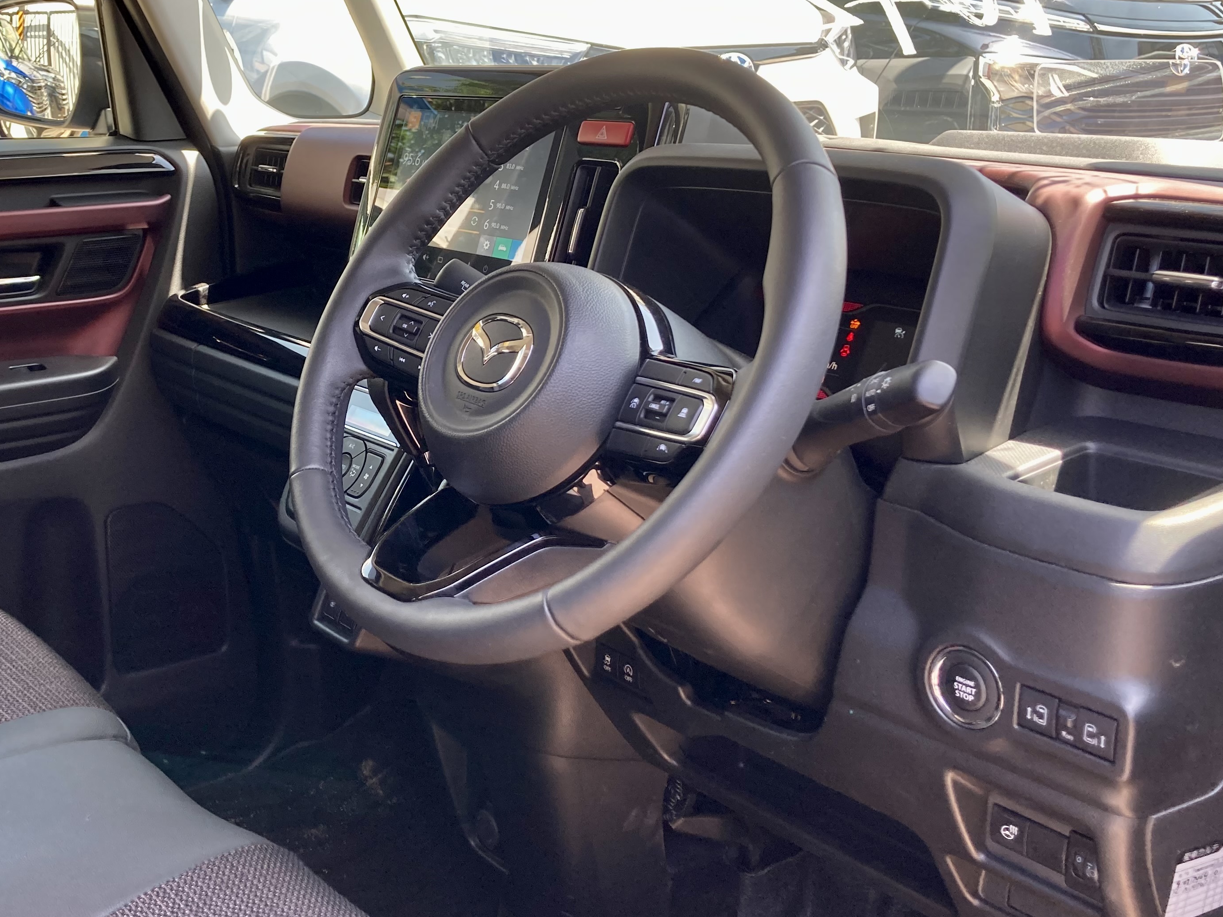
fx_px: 1448
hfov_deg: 44.9
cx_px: 383
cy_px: 403
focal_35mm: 41
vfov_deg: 35.1
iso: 50
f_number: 1.8
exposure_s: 1/121
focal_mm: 3.99
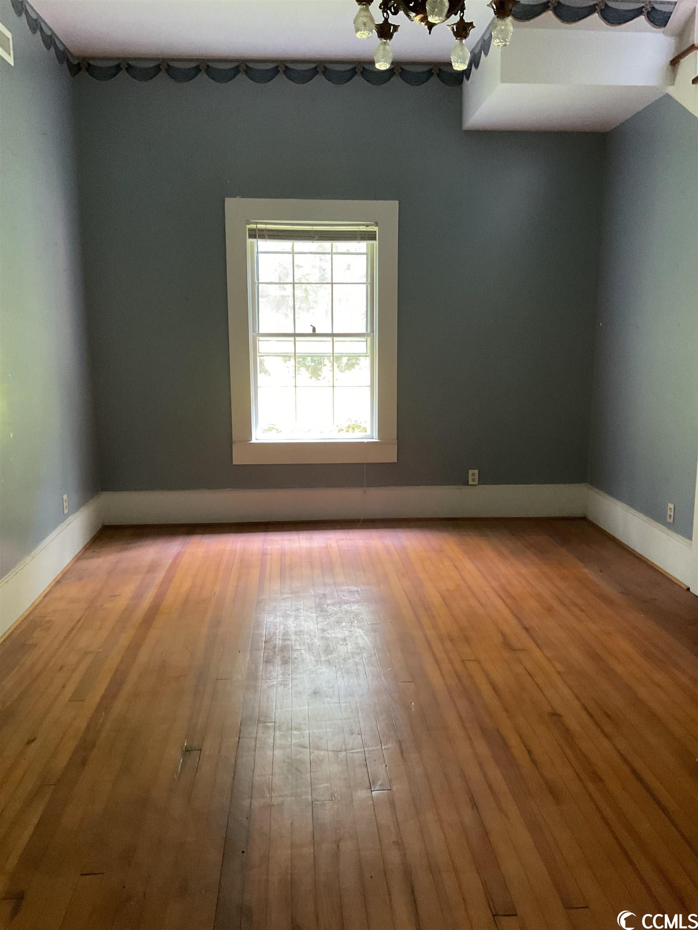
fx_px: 780
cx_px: 349
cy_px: 465
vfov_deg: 61.7
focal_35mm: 29
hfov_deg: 48.2
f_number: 1.8
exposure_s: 1/50
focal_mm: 3
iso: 250
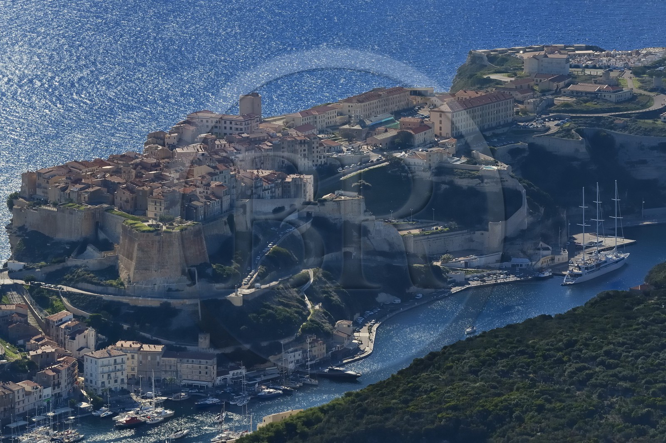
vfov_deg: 8.6
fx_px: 2957
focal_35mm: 160
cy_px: 222
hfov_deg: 12.8
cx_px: 333
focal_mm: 160
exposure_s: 1/800
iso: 400
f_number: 14
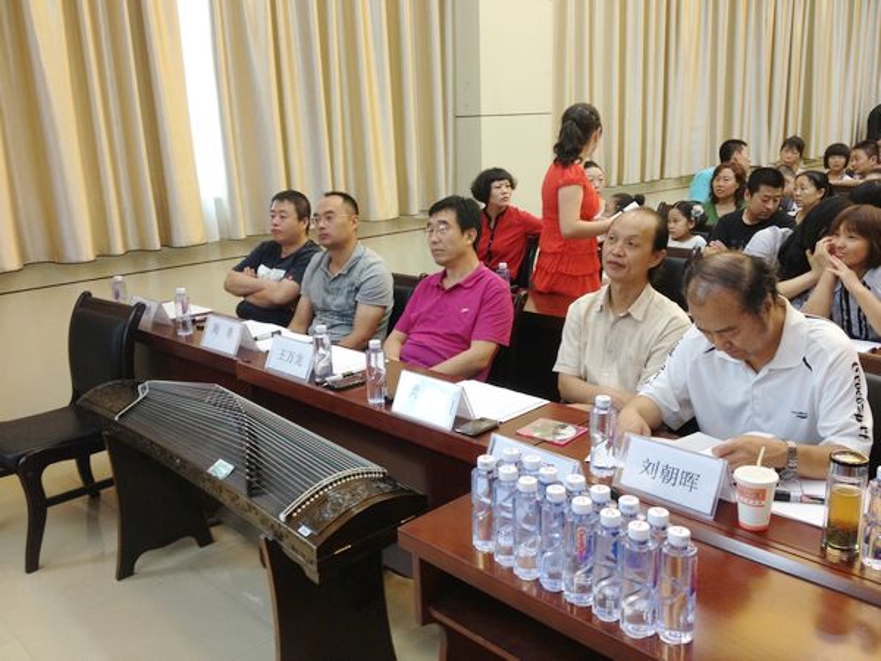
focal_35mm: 35
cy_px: 330
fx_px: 891
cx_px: 440
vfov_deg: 40.7
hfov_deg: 52.6
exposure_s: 1/20
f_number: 2.4
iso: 100
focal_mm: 4.28
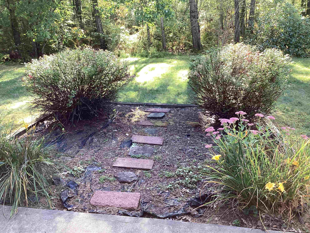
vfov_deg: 44.2
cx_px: 152
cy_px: 114
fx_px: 287
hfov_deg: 56.8
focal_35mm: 32
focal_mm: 3.3
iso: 64
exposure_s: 1/100
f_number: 2.4
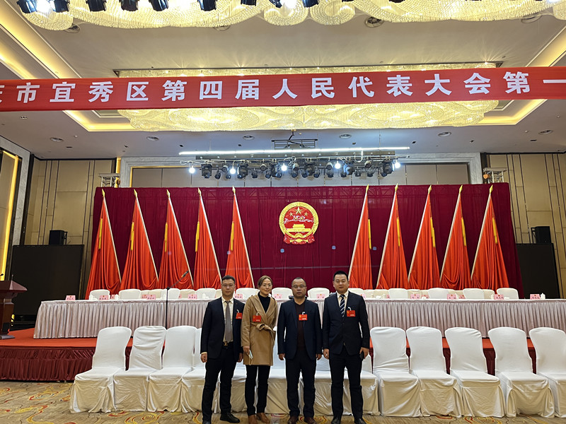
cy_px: 212
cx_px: 283
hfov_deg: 67.3
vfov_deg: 53.1
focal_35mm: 26
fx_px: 425
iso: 250
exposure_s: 1/50
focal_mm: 5.1
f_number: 1.6
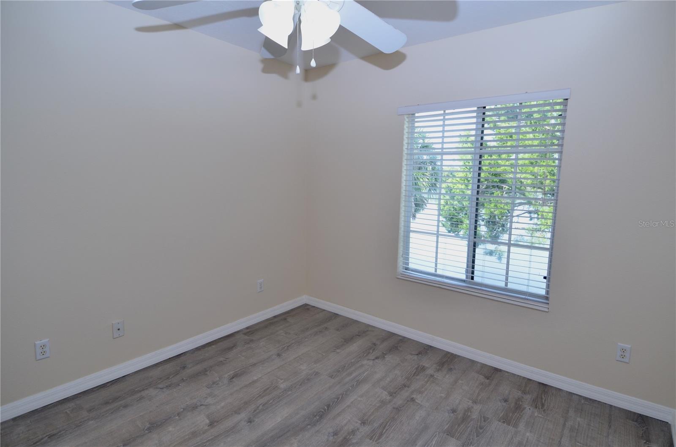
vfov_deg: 67.1
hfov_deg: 90.1
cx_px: 338
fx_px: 337
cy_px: 224
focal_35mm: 18
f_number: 5.6
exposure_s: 1/125
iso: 360
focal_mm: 12
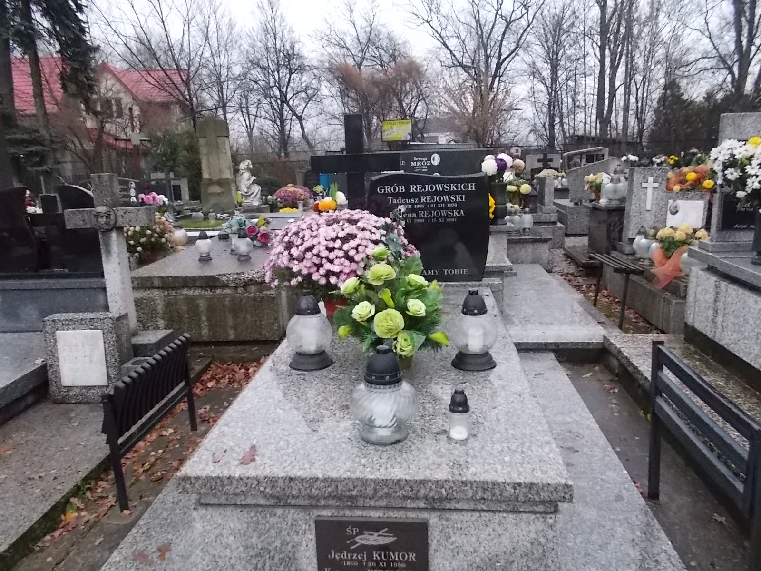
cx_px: 380
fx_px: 572
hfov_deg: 67.3
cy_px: 286
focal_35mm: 26
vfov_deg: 53.1
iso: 400
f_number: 3.2
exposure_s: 1/320
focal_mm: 4.6
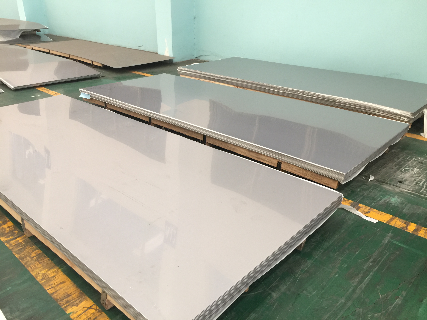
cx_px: 214
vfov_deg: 48.2
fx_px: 358
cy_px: 160
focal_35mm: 29
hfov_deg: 61.7
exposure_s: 1/17
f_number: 2.2
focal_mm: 4.15
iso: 50
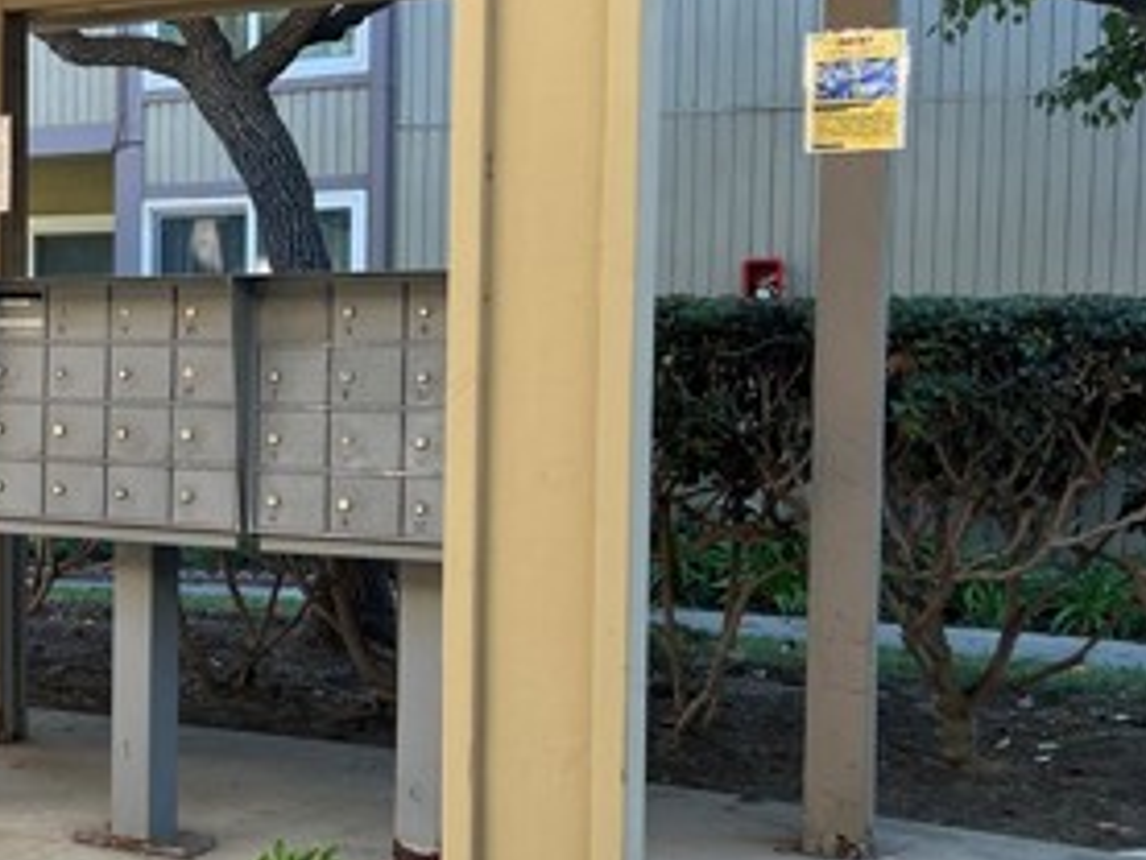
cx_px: -21
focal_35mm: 60
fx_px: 1987
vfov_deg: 24.4
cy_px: 438
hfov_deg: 29.8
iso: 40
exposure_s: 1/274
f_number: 1.5
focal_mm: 5.7
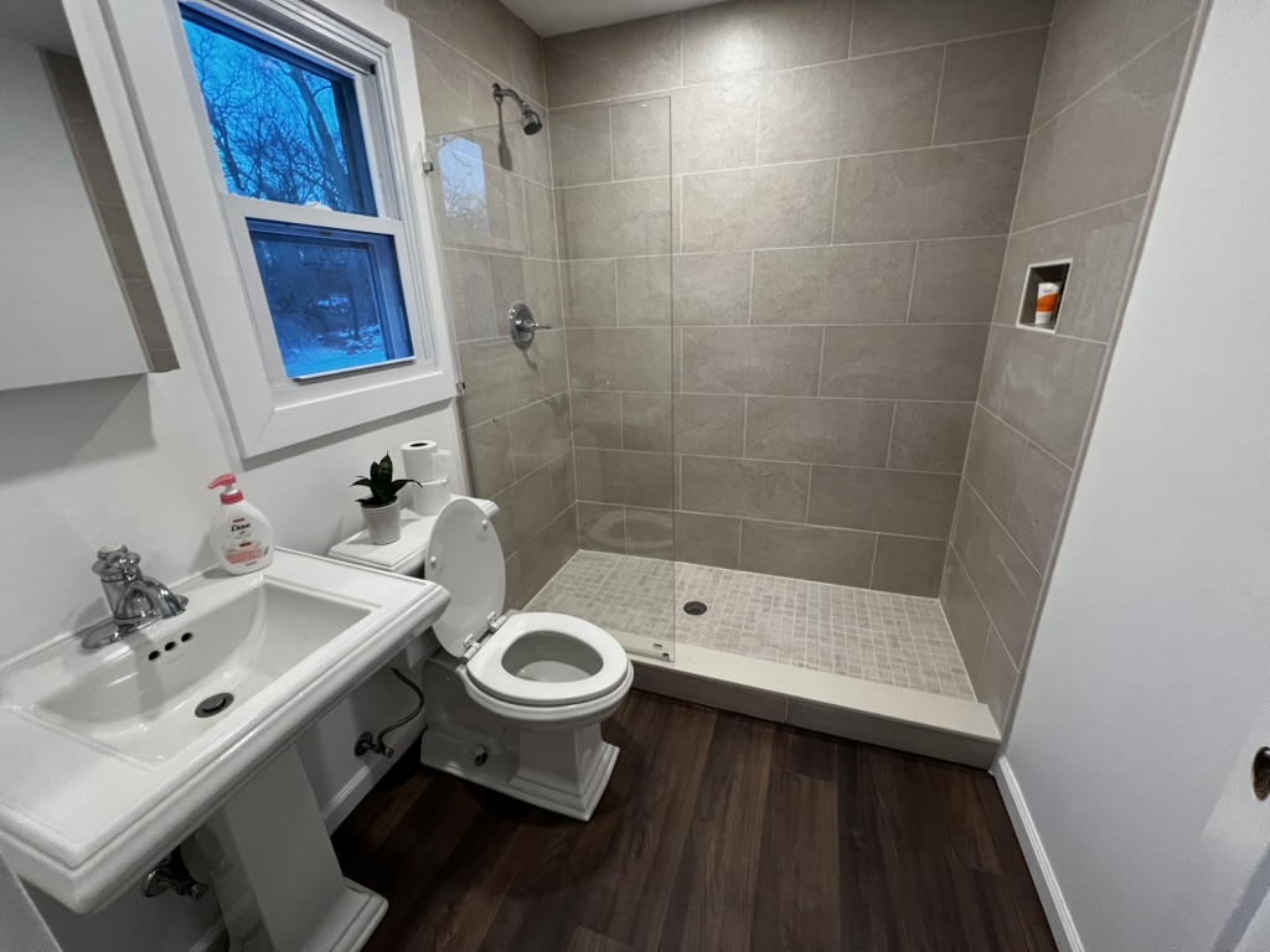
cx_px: 635
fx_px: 477
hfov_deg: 106.2
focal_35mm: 13
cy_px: 476
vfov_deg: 89.9
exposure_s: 1/120
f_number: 1.8
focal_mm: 1.57
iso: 250
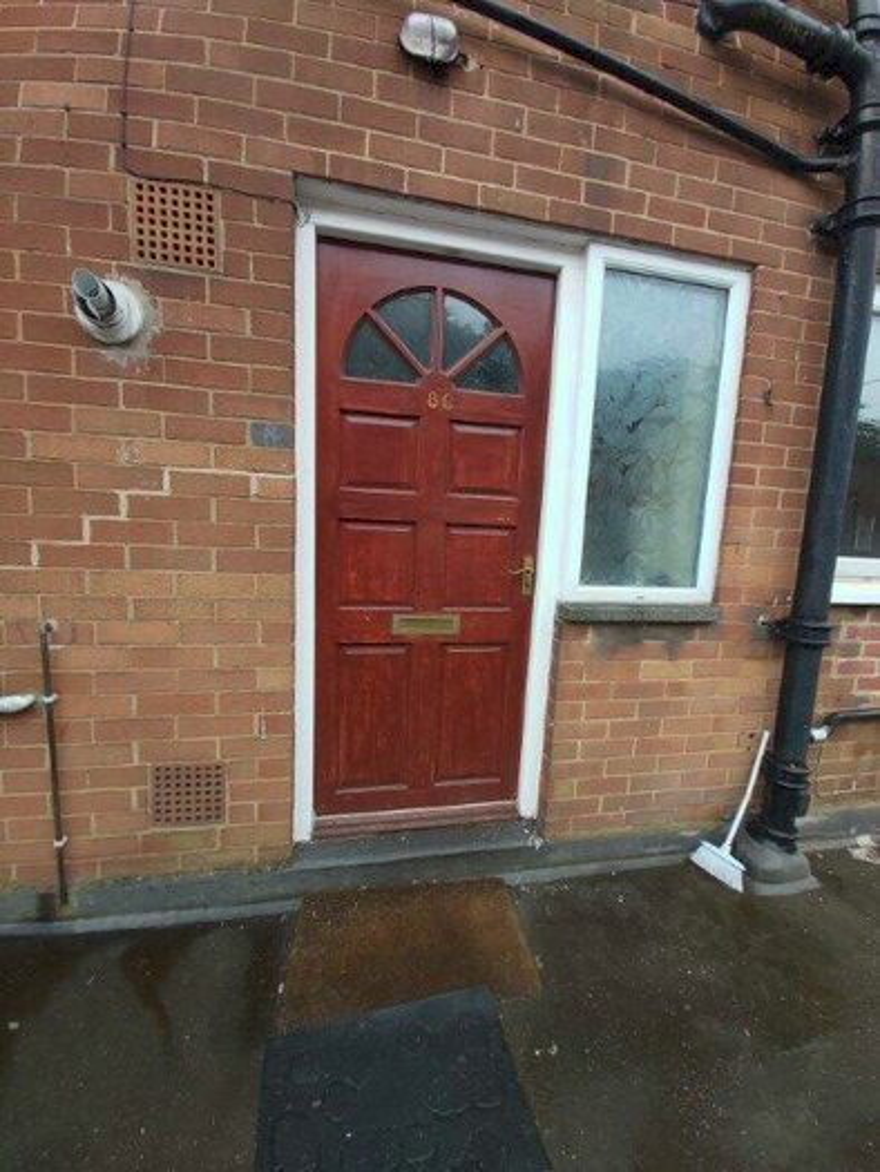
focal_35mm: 12
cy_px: 586
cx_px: 440
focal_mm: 1.42
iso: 40
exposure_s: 1/163
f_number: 2.2
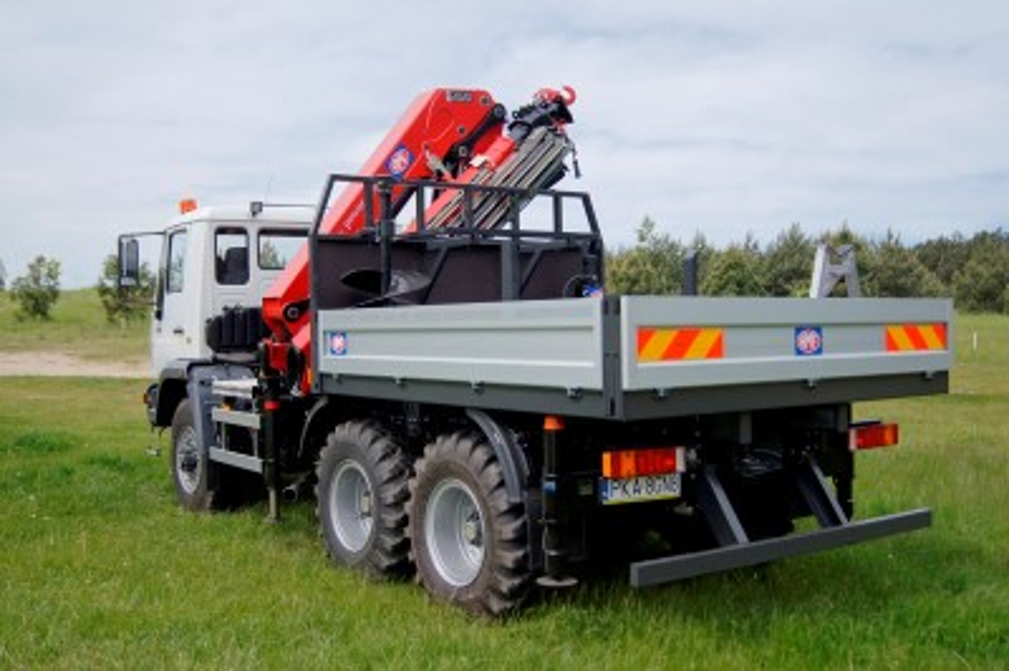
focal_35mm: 36
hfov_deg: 53.2
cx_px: 504
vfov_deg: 36.8
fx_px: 1008
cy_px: 336
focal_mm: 24
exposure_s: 1/500
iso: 100
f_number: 4
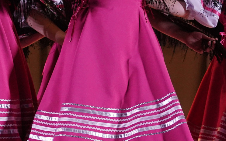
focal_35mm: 330
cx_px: 60
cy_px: 34
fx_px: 2033
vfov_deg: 4.0
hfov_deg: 6.4
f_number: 4
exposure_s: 1/640
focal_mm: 94
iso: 3200
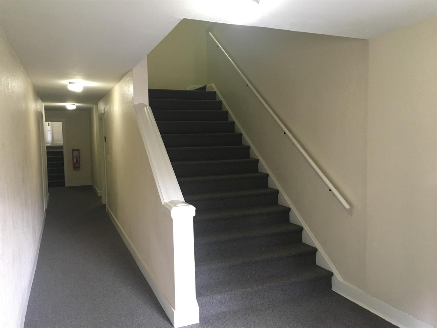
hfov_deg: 61.7
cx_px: 218
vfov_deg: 48.2
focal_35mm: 29
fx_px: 366
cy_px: 164
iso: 200
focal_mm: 4.15
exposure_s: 1/30
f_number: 2.2
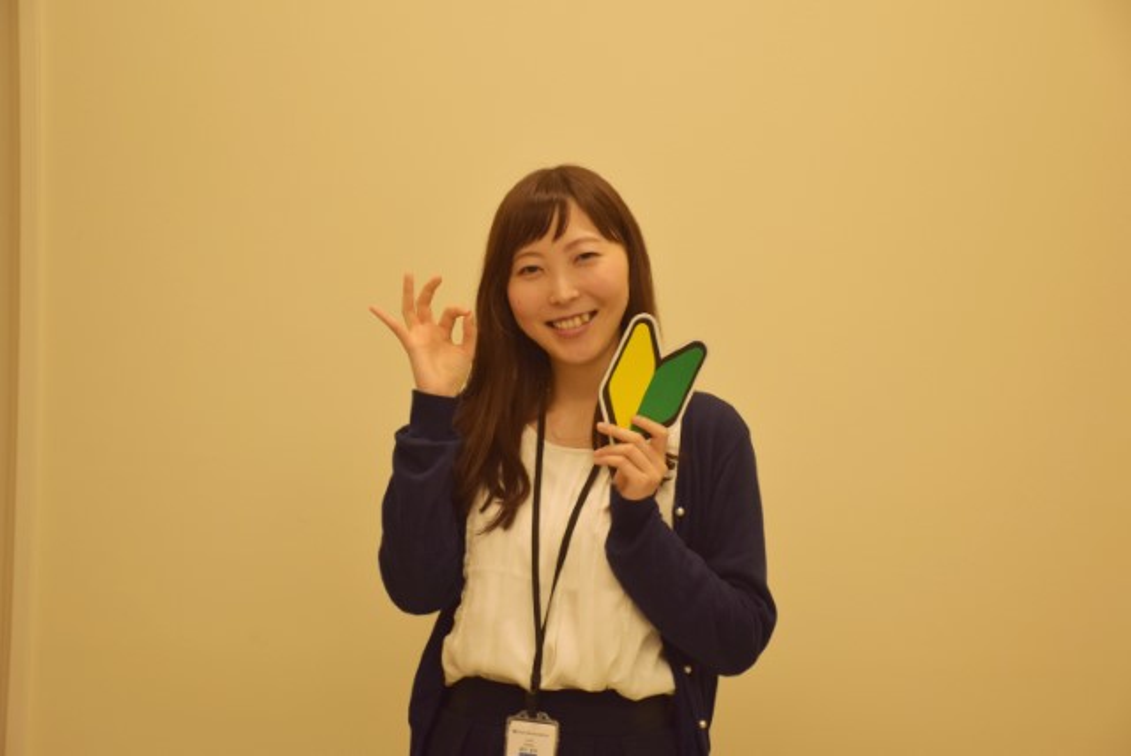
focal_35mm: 90
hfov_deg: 22.6
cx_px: 566
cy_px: 378
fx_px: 2830
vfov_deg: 15.2
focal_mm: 60
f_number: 5.6
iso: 400
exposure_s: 1/125
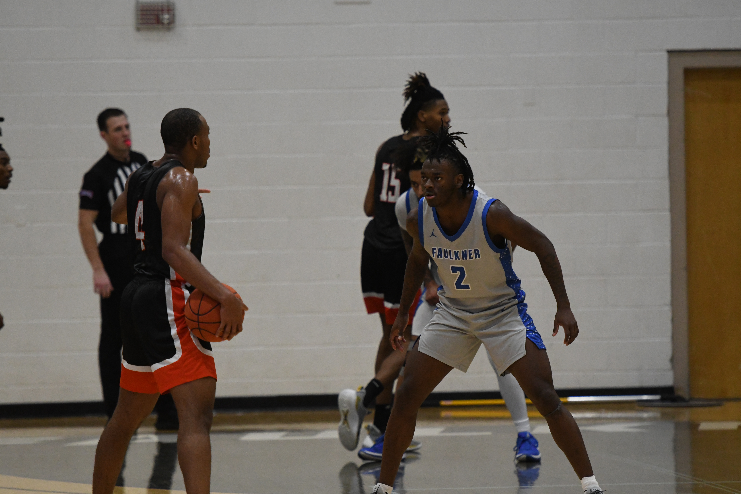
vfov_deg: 5.0
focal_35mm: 277
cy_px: 247
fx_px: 5701
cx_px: 370
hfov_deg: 7.4
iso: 3600
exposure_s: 1/800
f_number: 2.8
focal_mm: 185
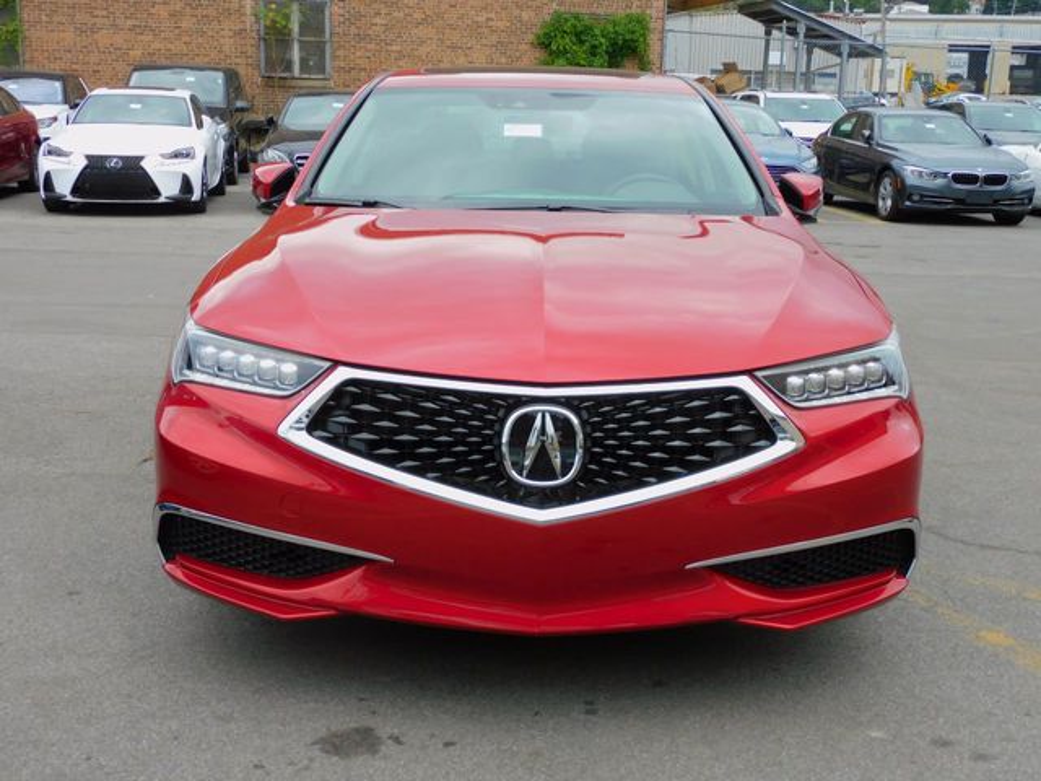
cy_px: 390
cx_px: 520
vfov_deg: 36.0
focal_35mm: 40
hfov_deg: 46.8
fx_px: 1203
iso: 125
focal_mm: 7.2
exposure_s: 1/160
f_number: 3.8
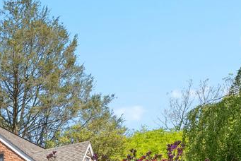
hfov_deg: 17.8
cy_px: 320
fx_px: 563
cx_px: -225
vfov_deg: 13.9
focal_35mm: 84
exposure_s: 1/1000
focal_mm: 14
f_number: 8
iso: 640
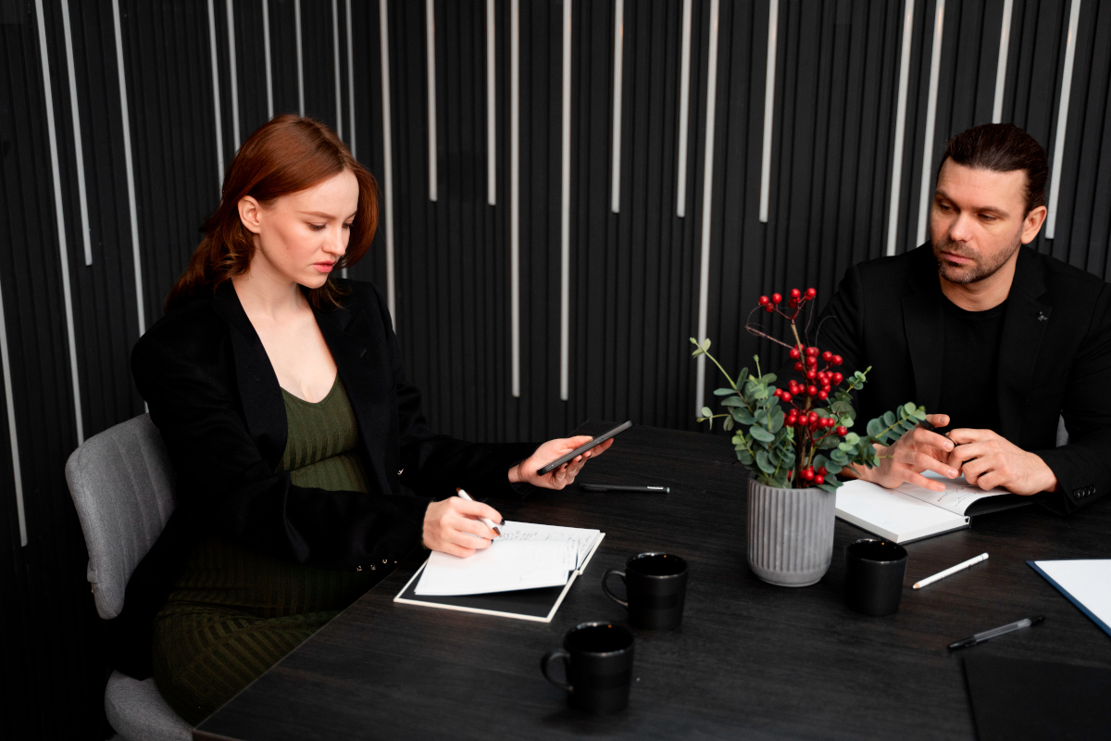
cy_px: 370
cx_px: 556
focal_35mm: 43
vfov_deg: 31.2
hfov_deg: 45.4
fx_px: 1327
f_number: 2.8
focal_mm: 43
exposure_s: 1/160
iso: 1250
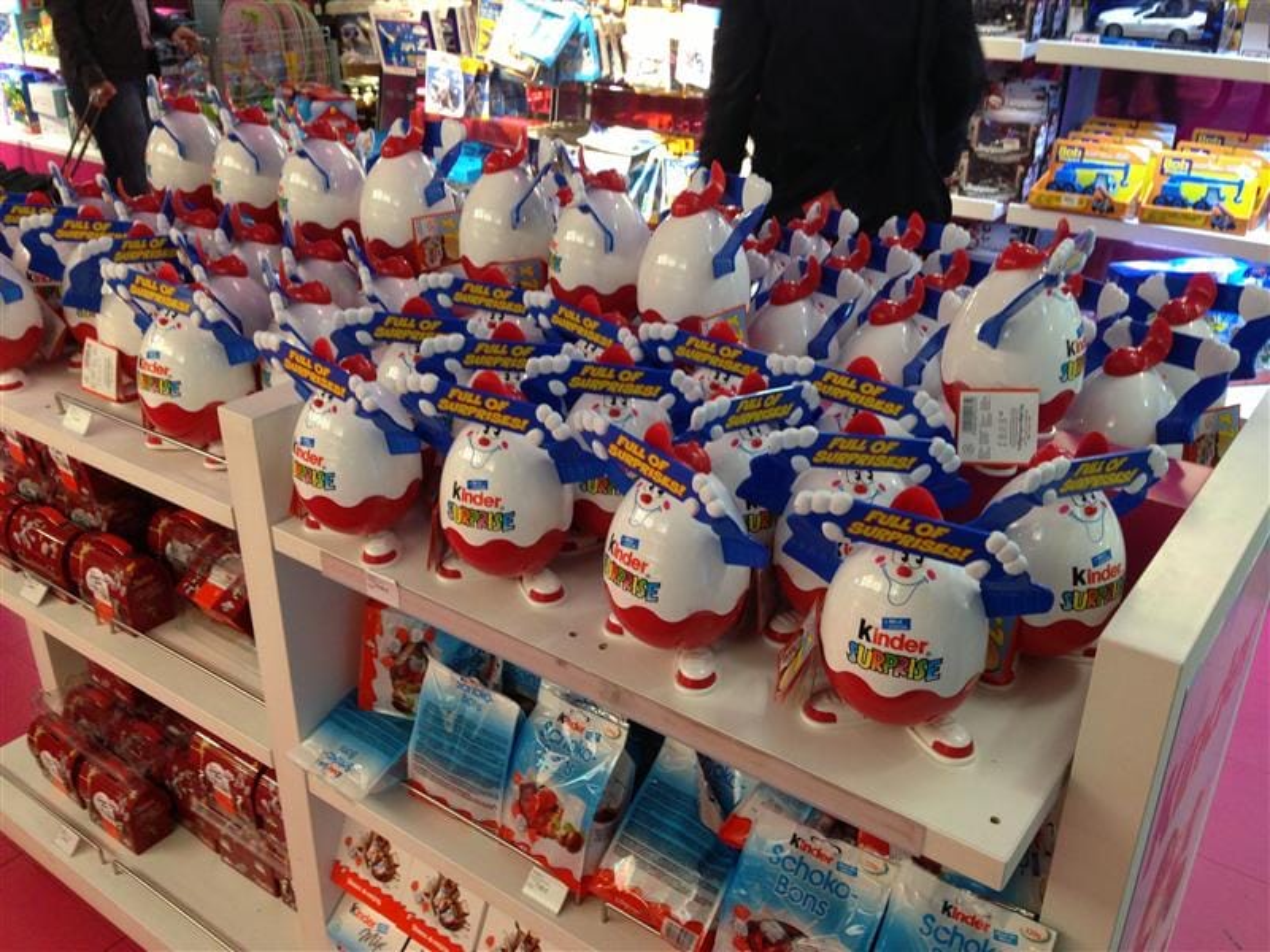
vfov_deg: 42.9
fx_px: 1211
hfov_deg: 55.4
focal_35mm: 33
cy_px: 476
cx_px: 635
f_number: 2.4
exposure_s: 1/20
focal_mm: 4.13
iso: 160
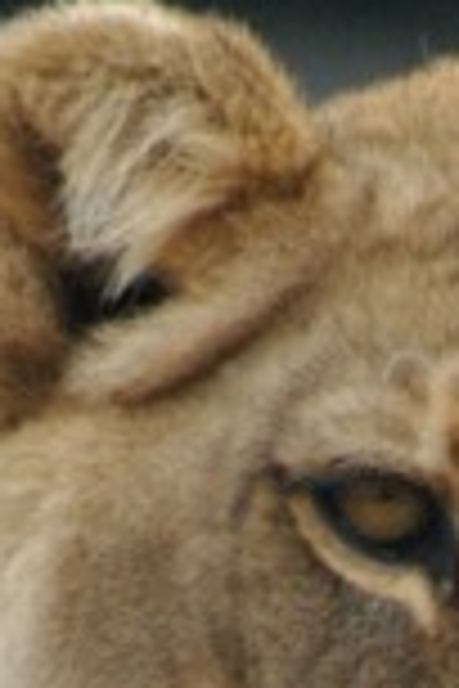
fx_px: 37508
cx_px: 524
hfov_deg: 0.7
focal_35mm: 1961
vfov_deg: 1.1
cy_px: 1835
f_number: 4.8
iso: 400
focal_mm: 195
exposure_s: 1/500
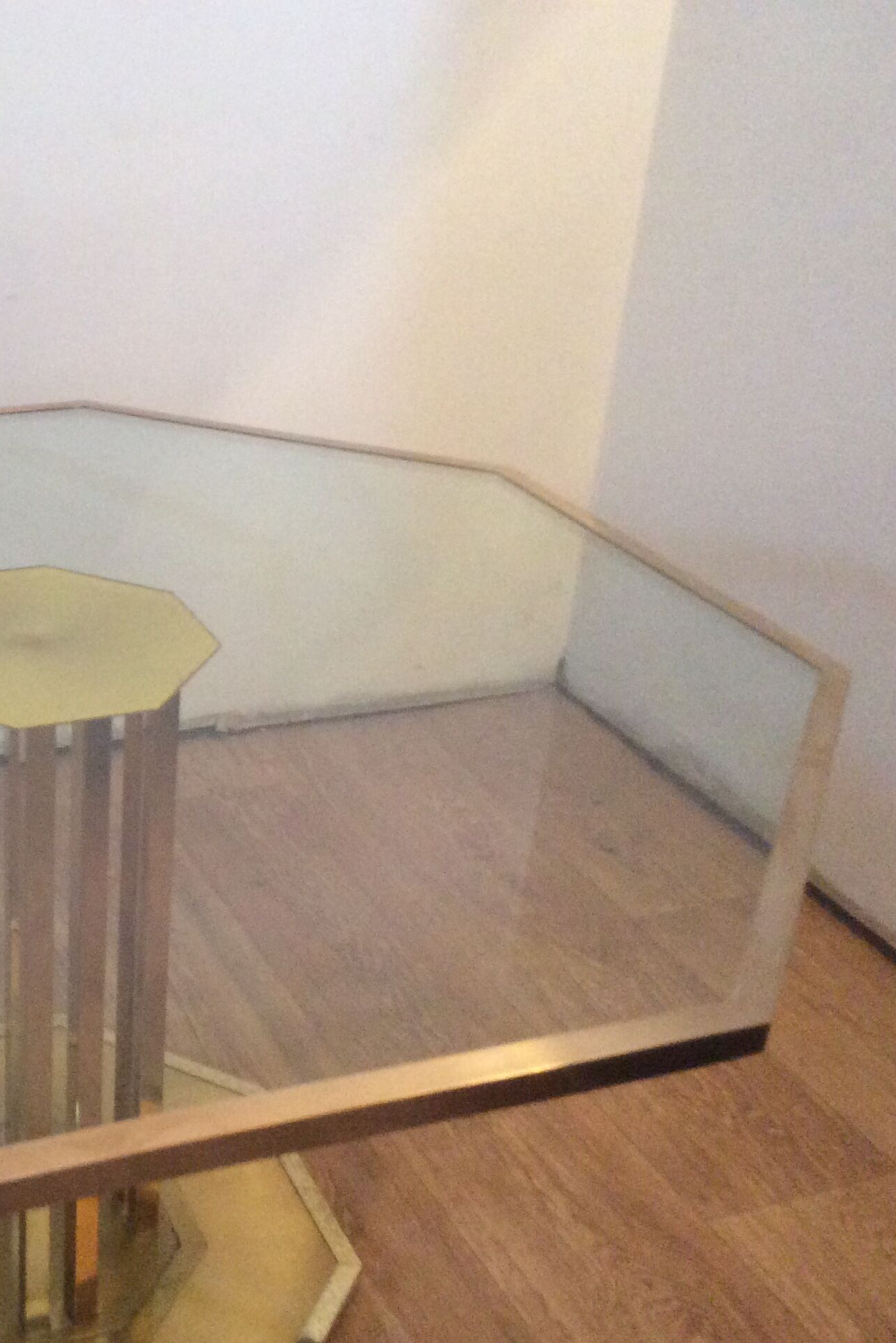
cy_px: 678
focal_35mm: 45
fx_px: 1680
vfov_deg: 43.6
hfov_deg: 28.3
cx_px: 32
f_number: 2.4
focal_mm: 3.3
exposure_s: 1/25
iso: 250
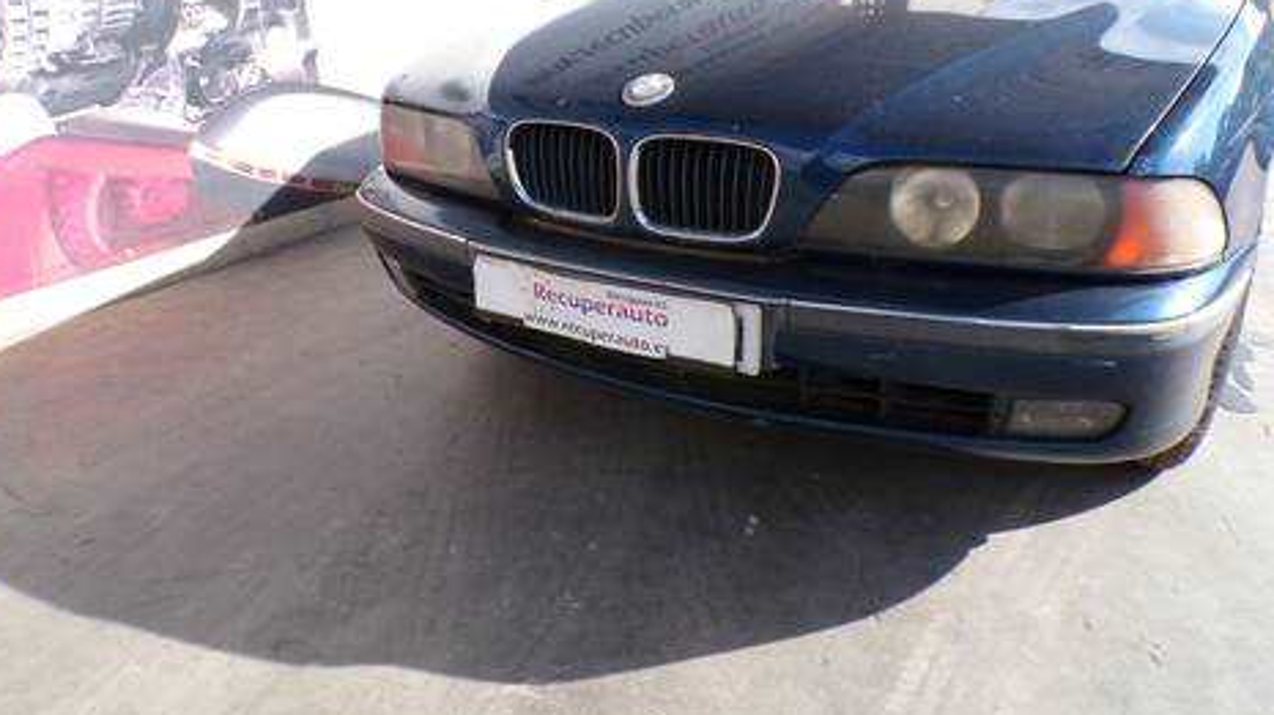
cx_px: 622
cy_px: 279
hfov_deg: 69.9
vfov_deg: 42.6
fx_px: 912
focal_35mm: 27
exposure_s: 1/140
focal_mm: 4.3
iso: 100
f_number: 5.8
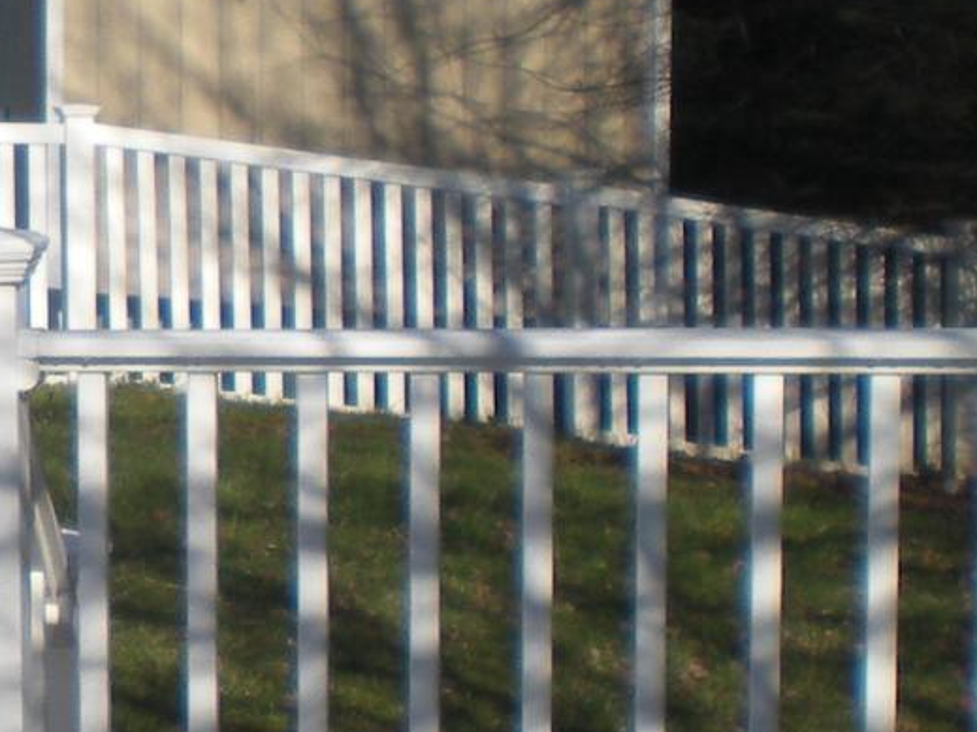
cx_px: -397
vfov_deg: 9.9
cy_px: 399
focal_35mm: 150
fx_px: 4233
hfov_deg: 12.6
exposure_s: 1/706
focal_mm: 6.3
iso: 64
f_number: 4.6
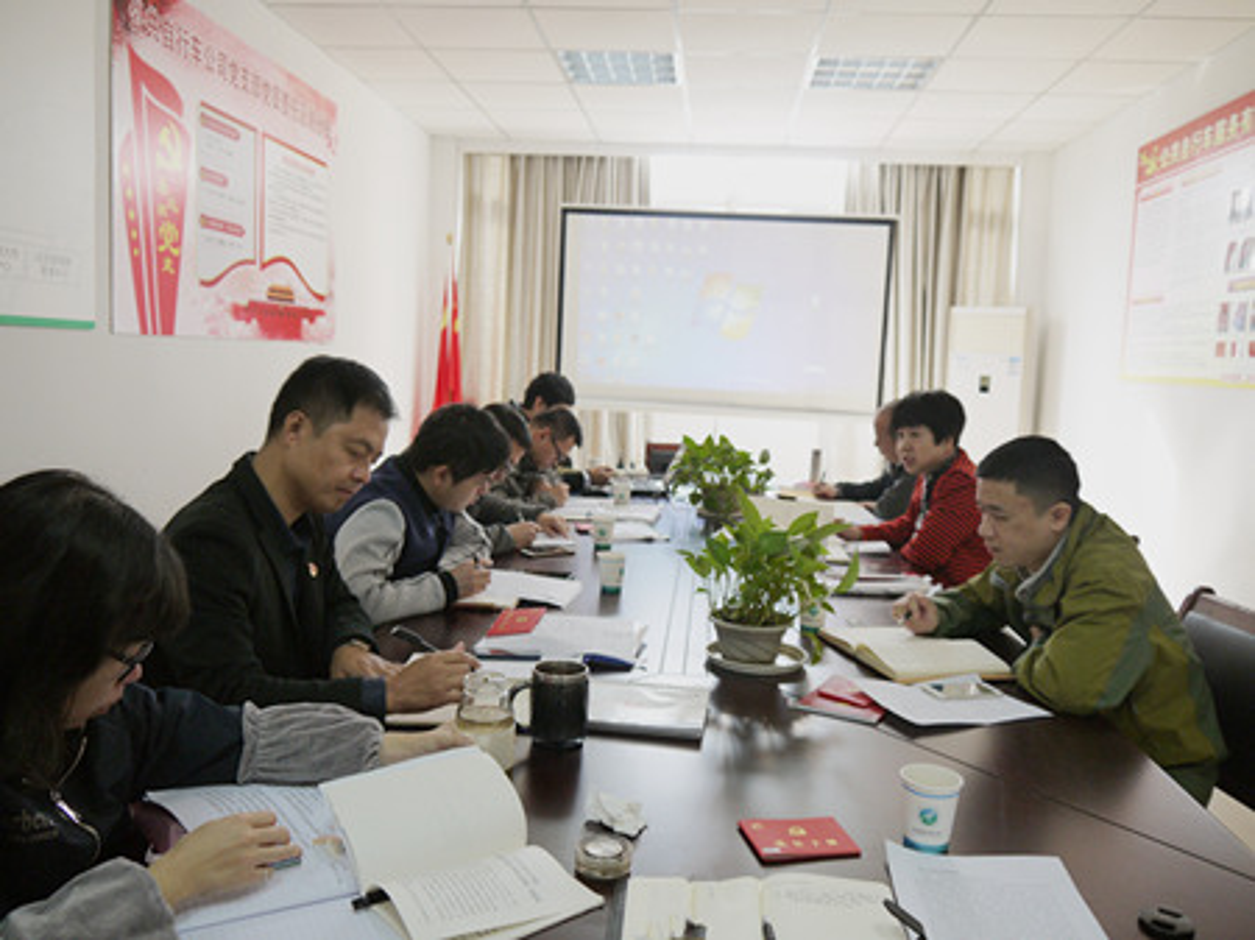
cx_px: 628
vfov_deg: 46.8
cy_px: 470
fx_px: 1087
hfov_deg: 60.0
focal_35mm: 30
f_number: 3.5
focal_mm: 15
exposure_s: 1/60
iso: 100
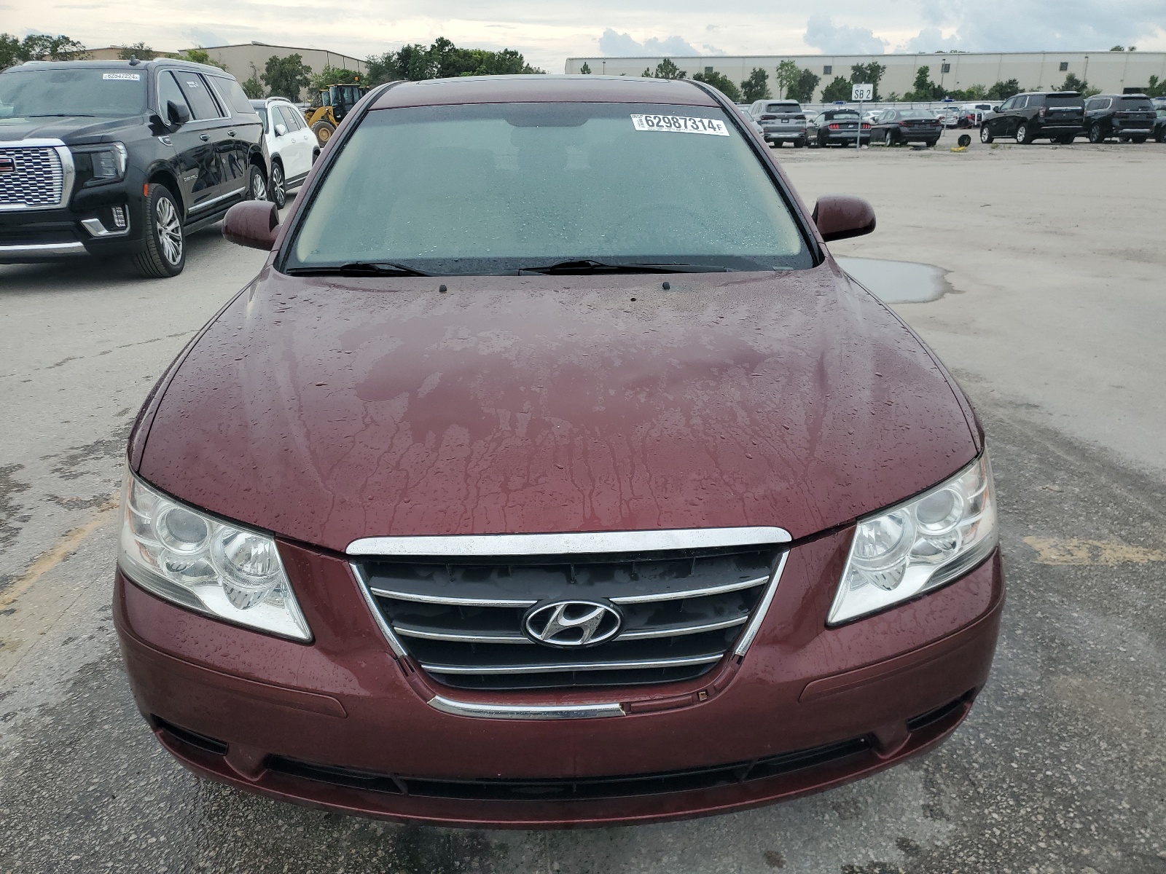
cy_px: 437
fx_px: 876
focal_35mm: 26
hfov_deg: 67.3
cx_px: 583
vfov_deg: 53.1
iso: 50
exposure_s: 1/1250
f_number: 1.5
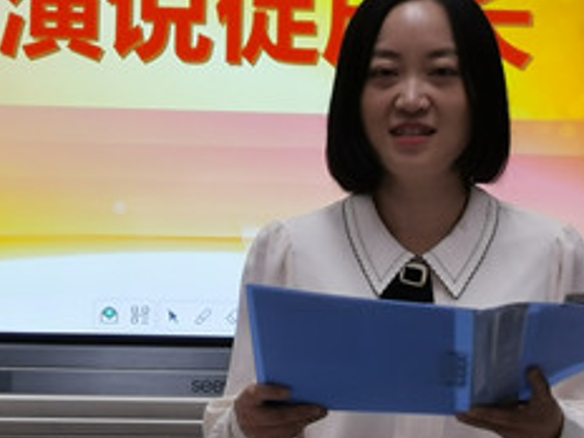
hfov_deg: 13.4
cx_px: 332
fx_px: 2480
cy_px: 155
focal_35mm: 147
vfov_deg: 10.1
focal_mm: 5.58
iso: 50
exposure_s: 1/100
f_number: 1.8
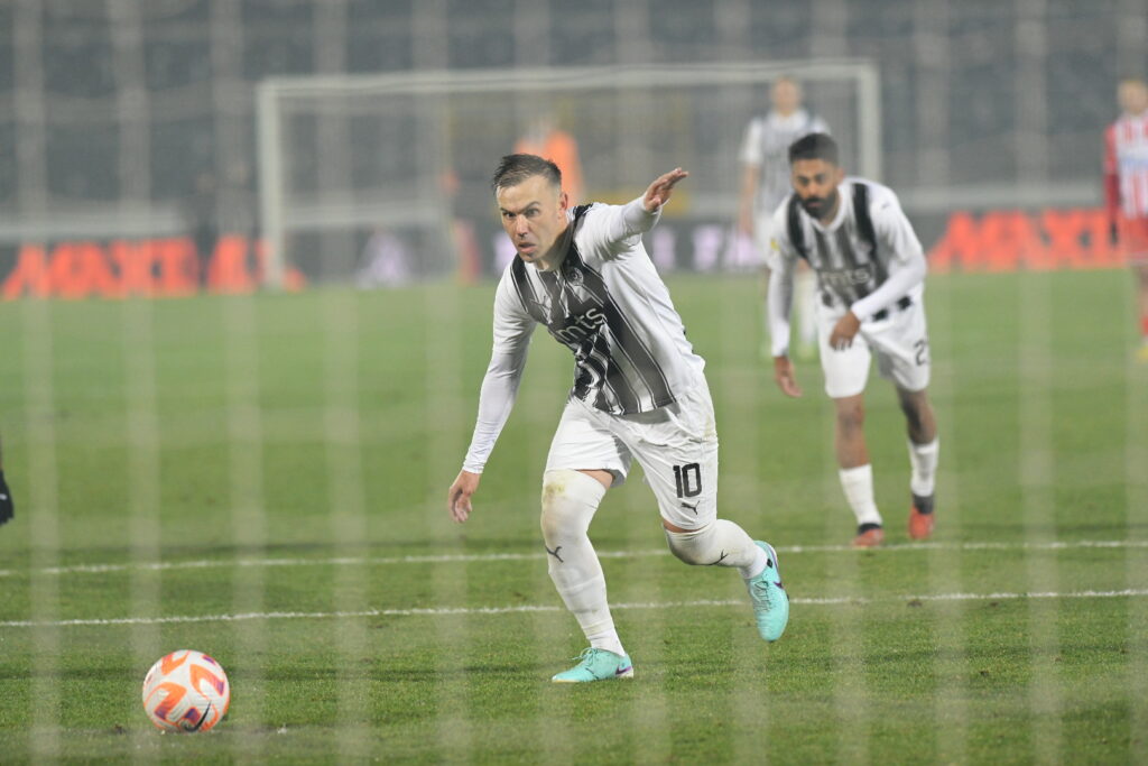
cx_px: 574
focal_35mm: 300
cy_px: 383
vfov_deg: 4.6
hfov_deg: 6.9
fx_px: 9567
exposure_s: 1/2000
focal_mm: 300
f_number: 4
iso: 6400
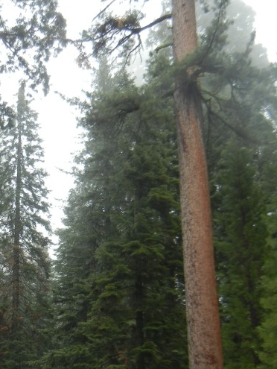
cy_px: 256
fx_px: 661
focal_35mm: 62
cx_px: 57
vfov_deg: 30.9
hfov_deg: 23.4
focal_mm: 5.4
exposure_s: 1/121
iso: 160
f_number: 3.5
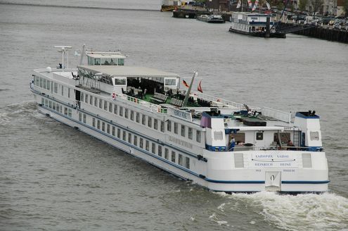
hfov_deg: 11.8
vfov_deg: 7.9
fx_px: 1679
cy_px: 116
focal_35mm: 174
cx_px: 174
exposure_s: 1/400
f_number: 10
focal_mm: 116
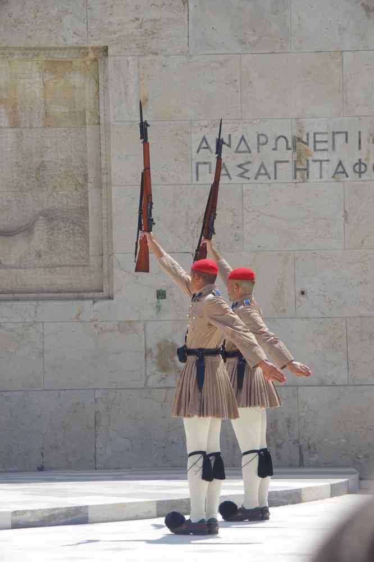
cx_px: 187
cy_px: 281
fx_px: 1169
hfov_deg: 18.2
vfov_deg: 27.0
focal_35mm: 75
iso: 200
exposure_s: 1/100
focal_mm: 50
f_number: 11
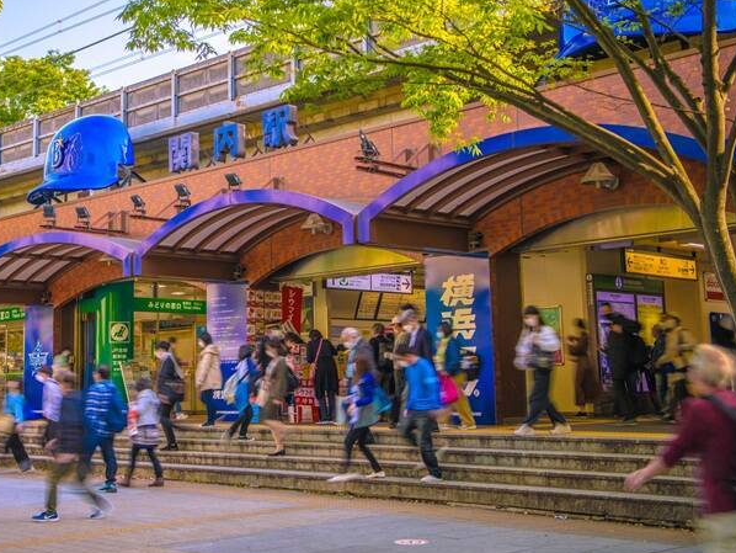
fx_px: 1149
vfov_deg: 27.0
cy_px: 246
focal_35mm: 54
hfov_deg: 35.3
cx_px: 260
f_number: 2.8
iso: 125
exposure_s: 1/10
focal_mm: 42
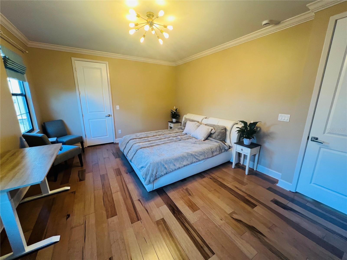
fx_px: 130
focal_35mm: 13
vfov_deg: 89.9
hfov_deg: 106.2
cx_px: 174
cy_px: 130
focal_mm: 1.57
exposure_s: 1/60
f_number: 1.8
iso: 160
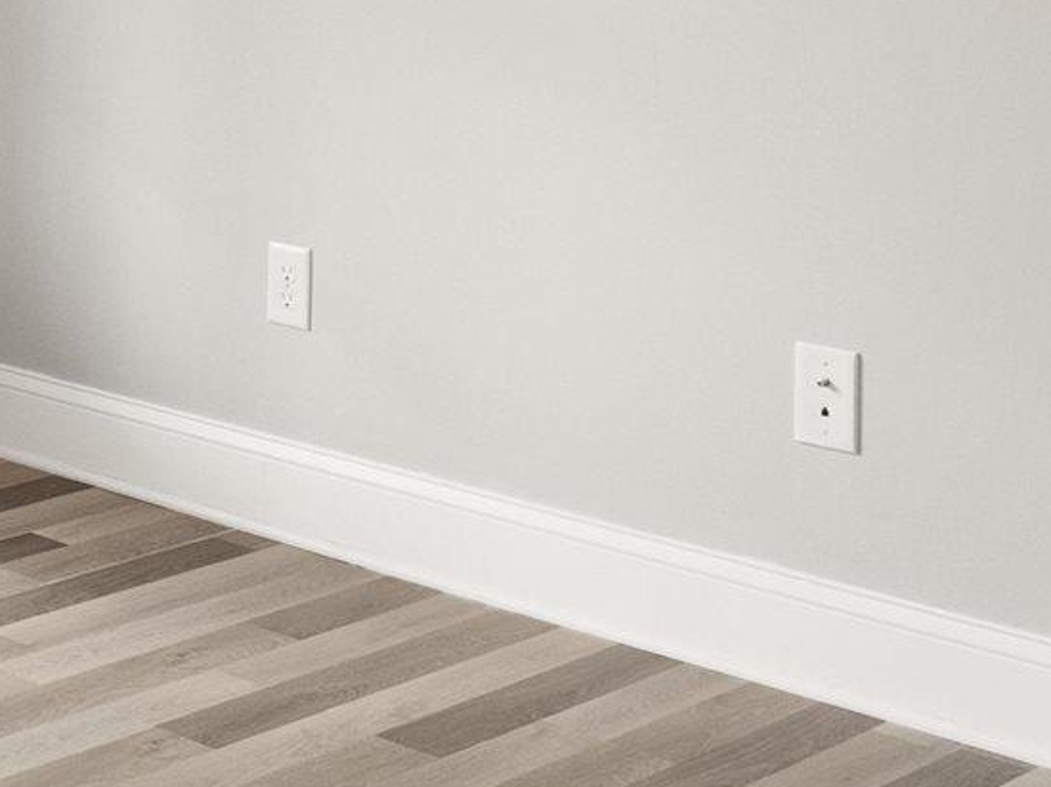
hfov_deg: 20.3
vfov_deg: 16.0
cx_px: -403
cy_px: -317
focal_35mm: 86
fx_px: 2610
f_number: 6.3
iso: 1250
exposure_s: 1/10
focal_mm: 16
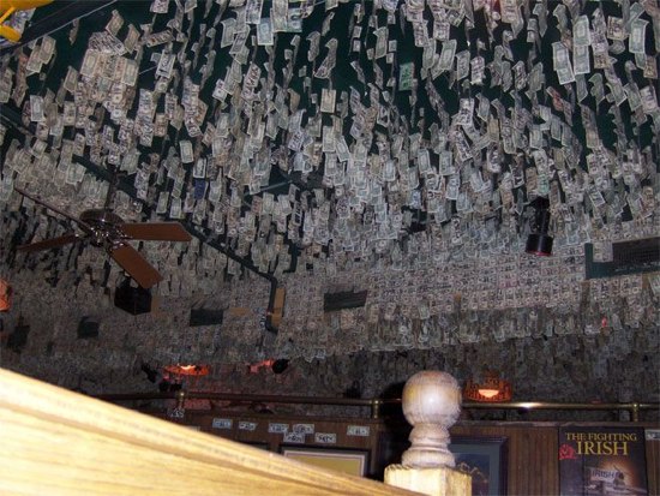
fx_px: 668
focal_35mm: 35
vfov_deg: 40.7
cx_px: 330
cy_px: 248
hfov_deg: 52.6
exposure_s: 1/60
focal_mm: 7.5
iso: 100
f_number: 2.8
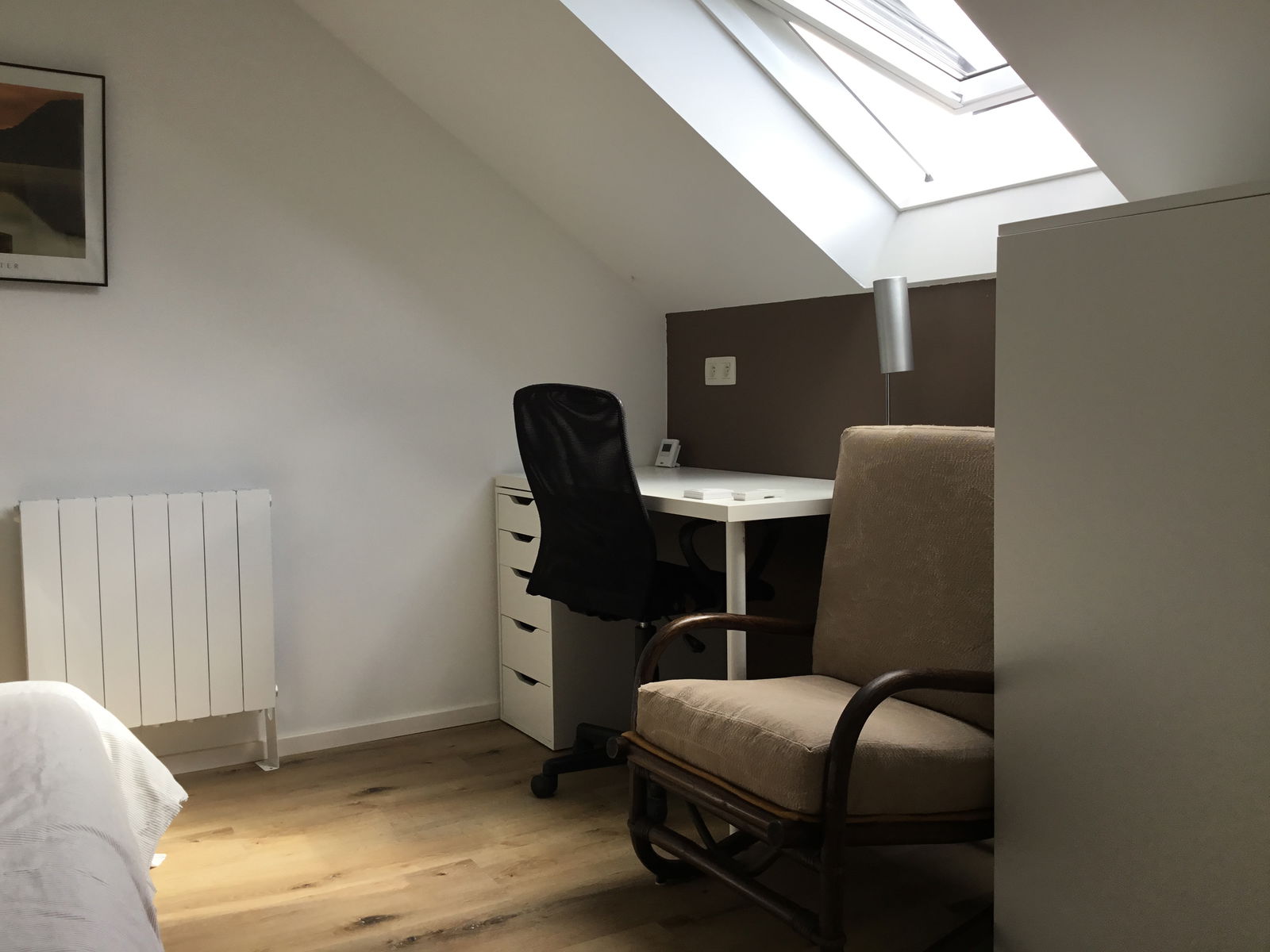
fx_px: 1137
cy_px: 476
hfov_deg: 58.4
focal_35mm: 31
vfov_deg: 45.4
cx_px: 635
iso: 25
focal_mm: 3.3
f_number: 2.4
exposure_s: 1/111
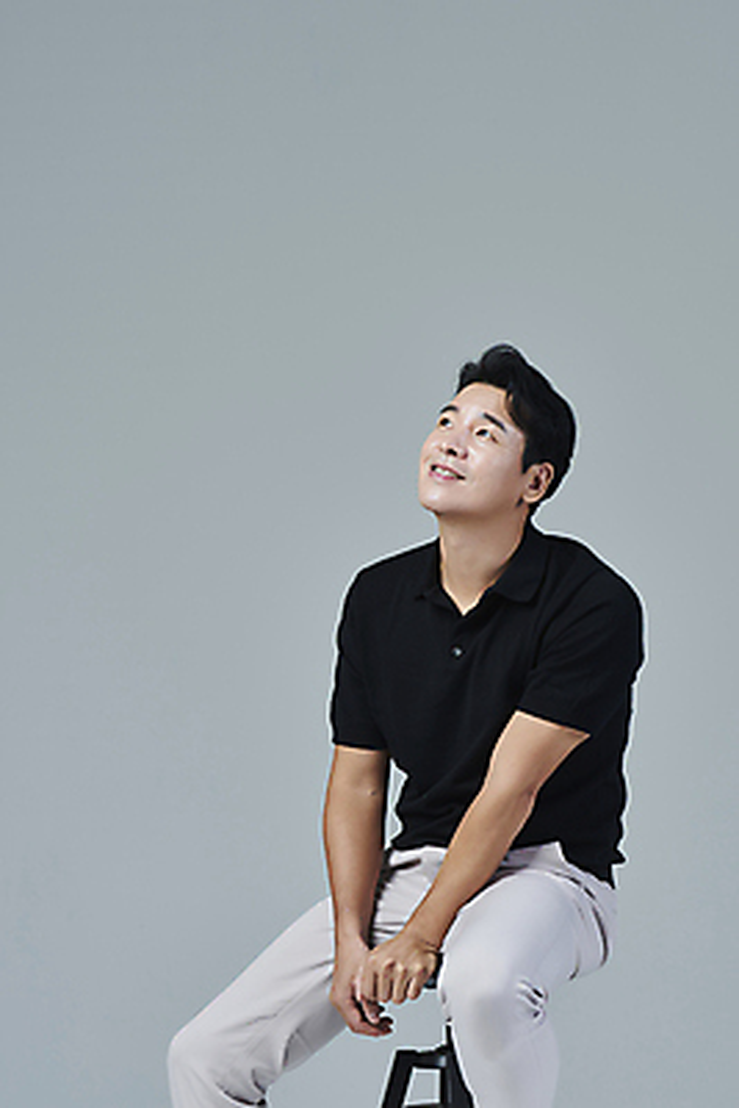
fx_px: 3230
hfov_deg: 13.1
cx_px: 370
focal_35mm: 105
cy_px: 554
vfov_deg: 19.4
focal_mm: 105
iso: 100
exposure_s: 1/125
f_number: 14
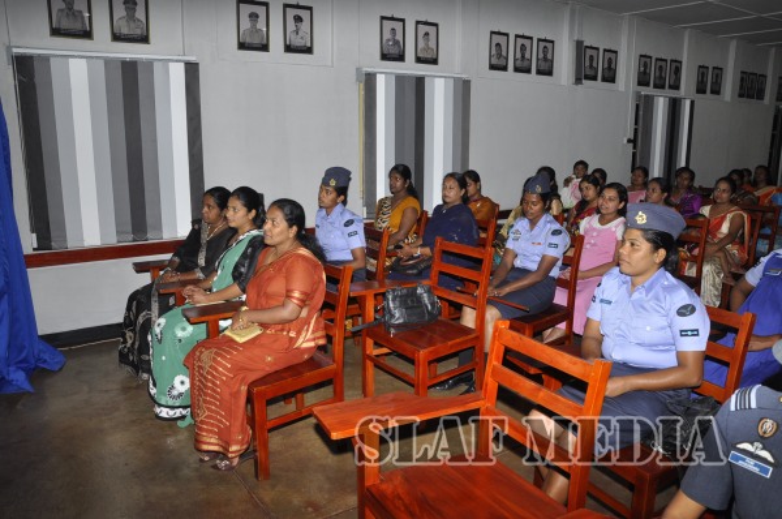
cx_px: 391
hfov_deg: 67.5
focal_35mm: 27
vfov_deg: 47.8
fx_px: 586
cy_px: 260
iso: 500
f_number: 6.3
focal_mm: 18
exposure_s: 1/100
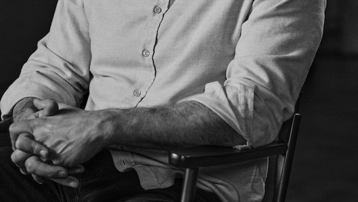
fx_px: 1272
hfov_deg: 16.0
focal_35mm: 134
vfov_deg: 9.0
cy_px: -9
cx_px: 229
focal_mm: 80
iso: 1600
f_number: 3.2
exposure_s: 1/125
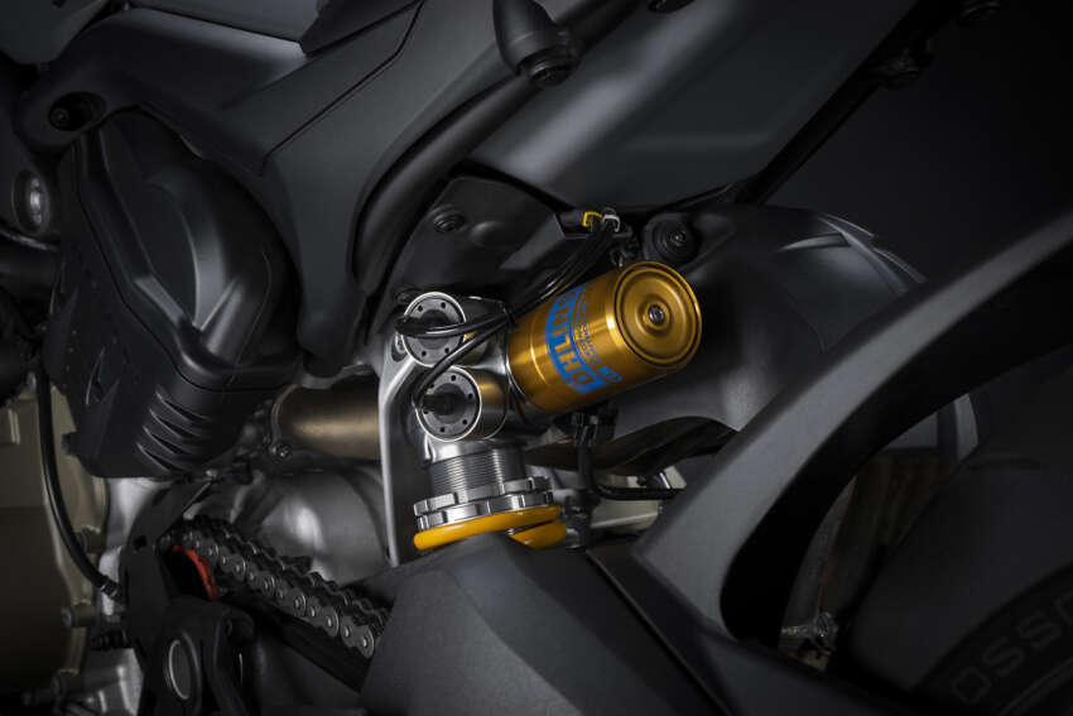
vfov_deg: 24.6
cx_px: 536
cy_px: 358
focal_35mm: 55
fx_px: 1639
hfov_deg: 36.2
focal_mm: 55
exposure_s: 1/100
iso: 100
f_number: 11
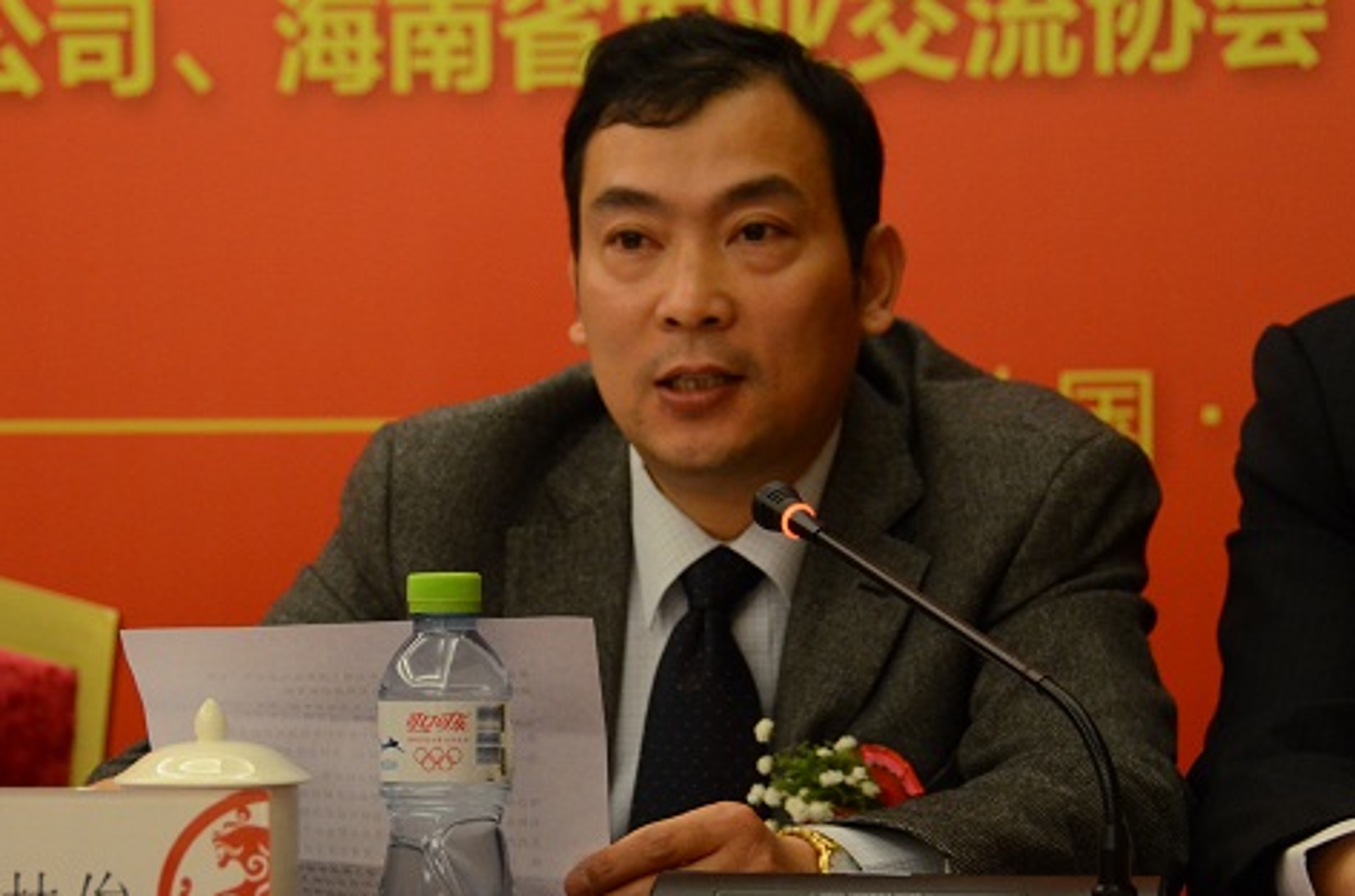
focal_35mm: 124
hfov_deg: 16.6
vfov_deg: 11.0
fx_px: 4643
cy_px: 482
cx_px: 627
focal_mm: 65
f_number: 5
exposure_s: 1/60
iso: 1600
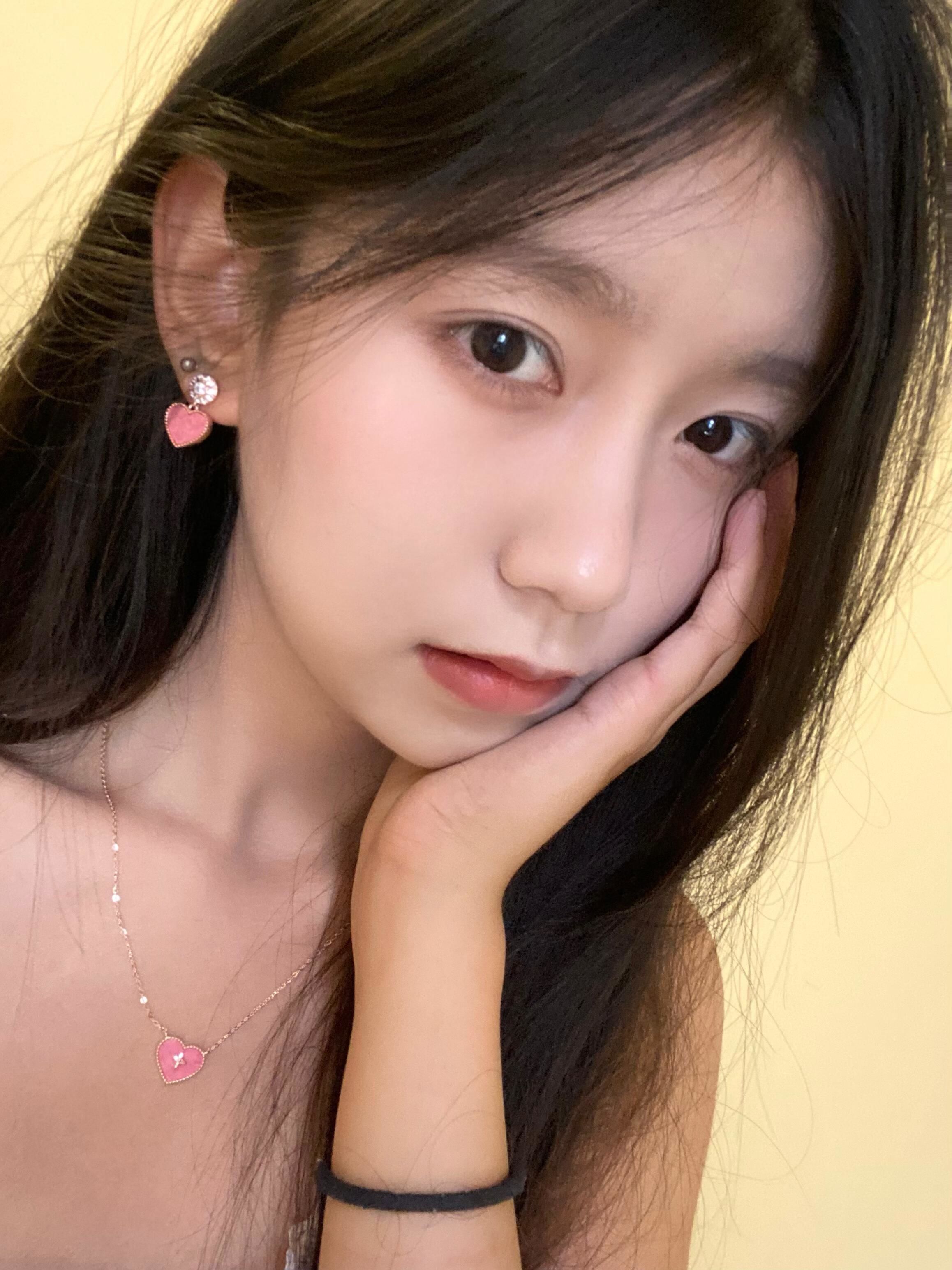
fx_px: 1100
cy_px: 635
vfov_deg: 60.0
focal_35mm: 30
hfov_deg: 46.8
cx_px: 476
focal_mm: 2.71
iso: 400
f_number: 2.2
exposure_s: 1/42
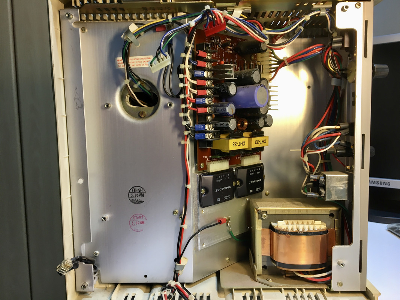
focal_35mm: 29
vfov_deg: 48.2
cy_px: 150
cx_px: 200
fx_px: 335
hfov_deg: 61.7
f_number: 2.2
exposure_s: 1/33
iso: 32
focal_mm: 4.15
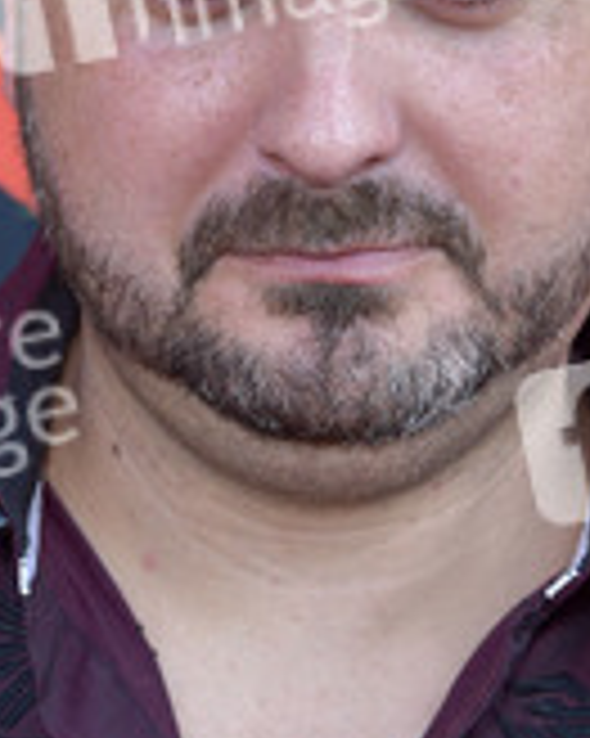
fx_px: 5265
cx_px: 340
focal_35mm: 241
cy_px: 194
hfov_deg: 6.4
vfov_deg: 8.0
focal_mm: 105
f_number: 6.3
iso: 250
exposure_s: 1/200
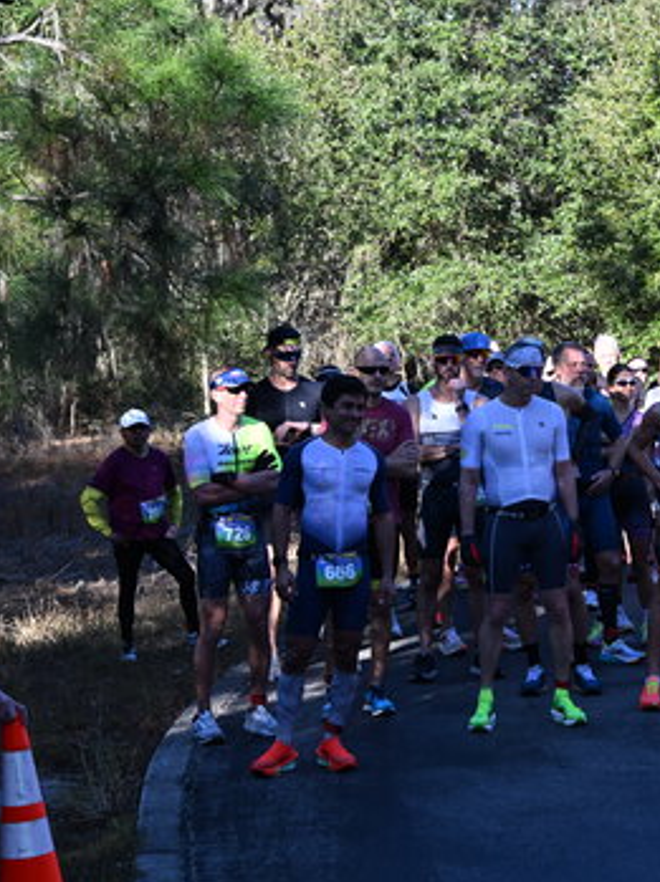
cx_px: 589
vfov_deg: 22.3
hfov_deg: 16.5
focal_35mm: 88
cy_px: 461
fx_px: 2241
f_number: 11
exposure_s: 1/125
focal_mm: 58
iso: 400
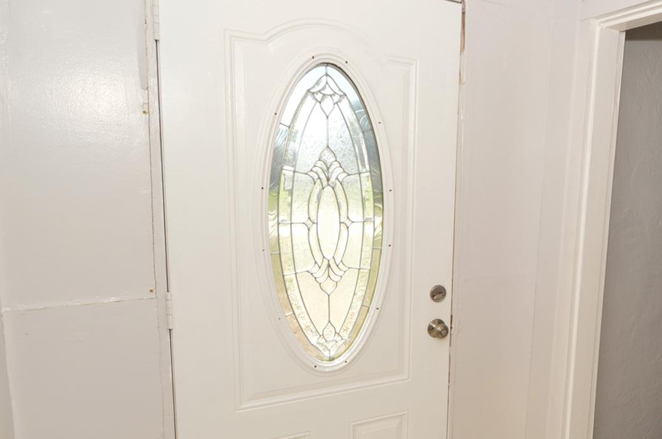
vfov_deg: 46.1
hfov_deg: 61.6
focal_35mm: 28
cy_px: 260
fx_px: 514
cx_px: 502
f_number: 10
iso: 400
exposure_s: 1/80
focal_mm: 12
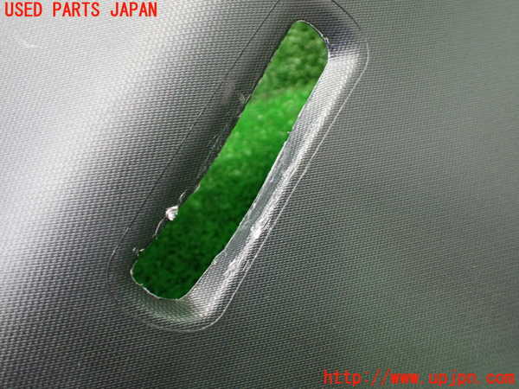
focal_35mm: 30
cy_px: 194
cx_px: 260
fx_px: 450
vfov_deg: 46.8
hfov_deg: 60.0
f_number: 2.3
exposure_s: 1/50
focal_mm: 5.4
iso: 800
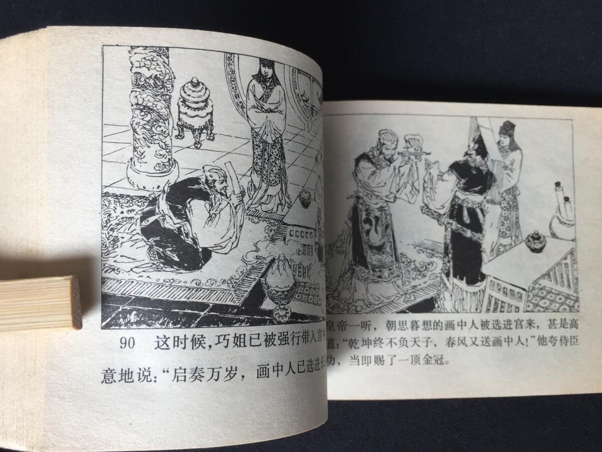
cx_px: 307
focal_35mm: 34
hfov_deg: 53.9
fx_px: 591
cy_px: 234
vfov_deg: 41.8
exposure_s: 1/100
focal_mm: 4.15
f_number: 2.2
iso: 50
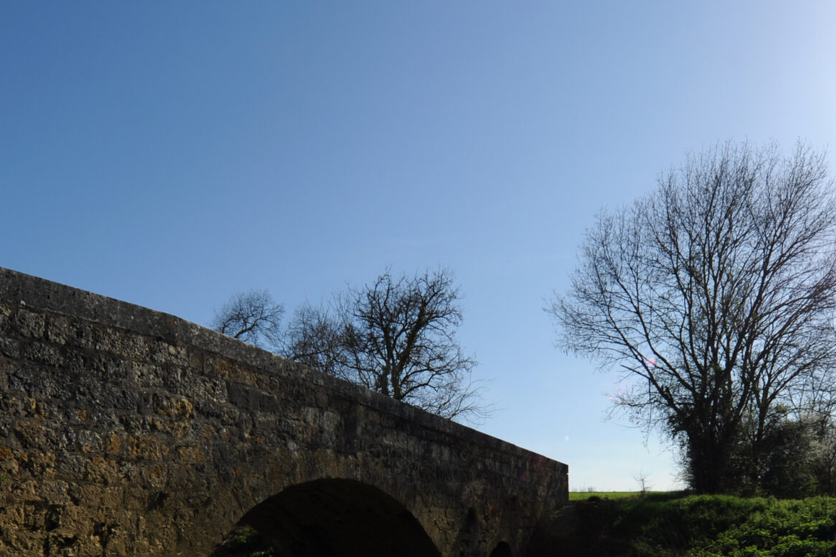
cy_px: 527
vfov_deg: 39.6
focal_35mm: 30
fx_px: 696
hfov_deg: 61.7
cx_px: 472
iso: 200
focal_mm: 14
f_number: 8
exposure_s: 1/800
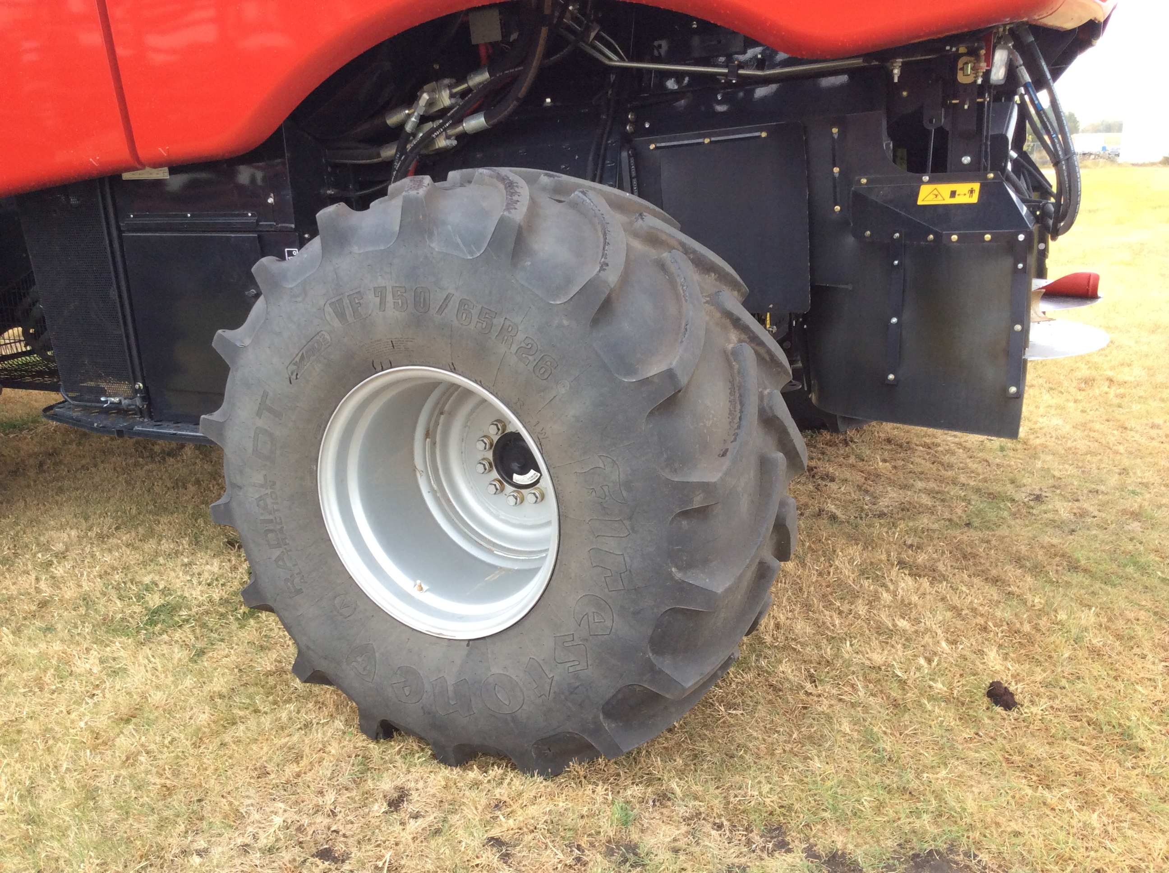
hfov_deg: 56.9
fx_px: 1079
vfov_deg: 44.1
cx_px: 584
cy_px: 436
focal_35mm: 32
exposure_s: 1/120
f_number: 2.4
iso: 40
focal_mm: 3.3
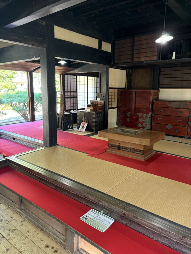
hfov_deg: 53.1
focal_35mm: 26
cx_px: 96
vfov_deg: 67.3
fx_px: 191
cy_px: 127
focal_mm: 5.96
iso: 320
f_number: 1.6
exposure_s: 1/60
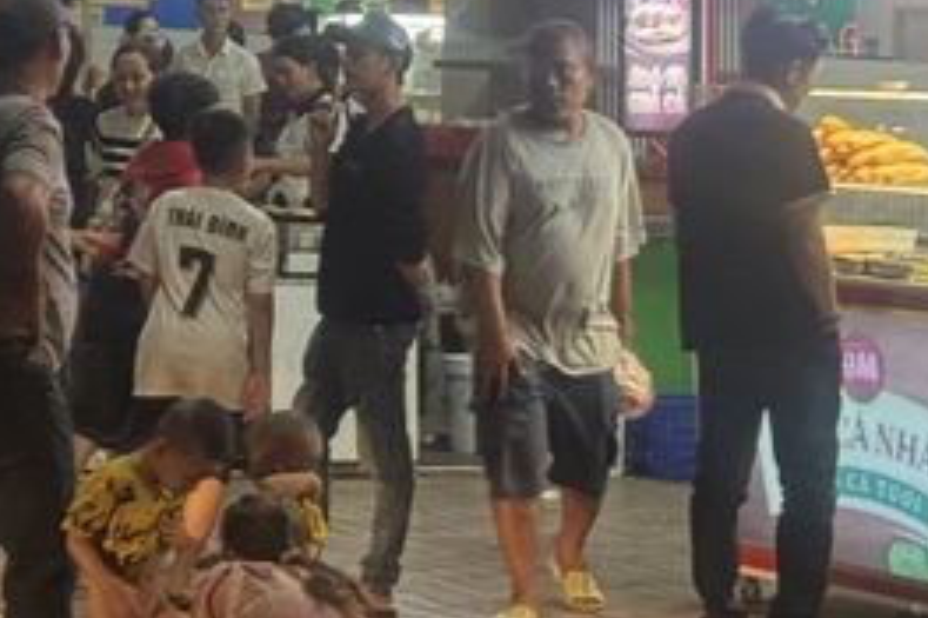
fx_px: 3813
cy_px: -408
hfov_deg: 13.4
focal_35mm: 148
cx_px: -272
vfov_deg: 8.9
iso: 125
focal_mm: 6.86
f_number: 1.78
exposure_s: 1/50
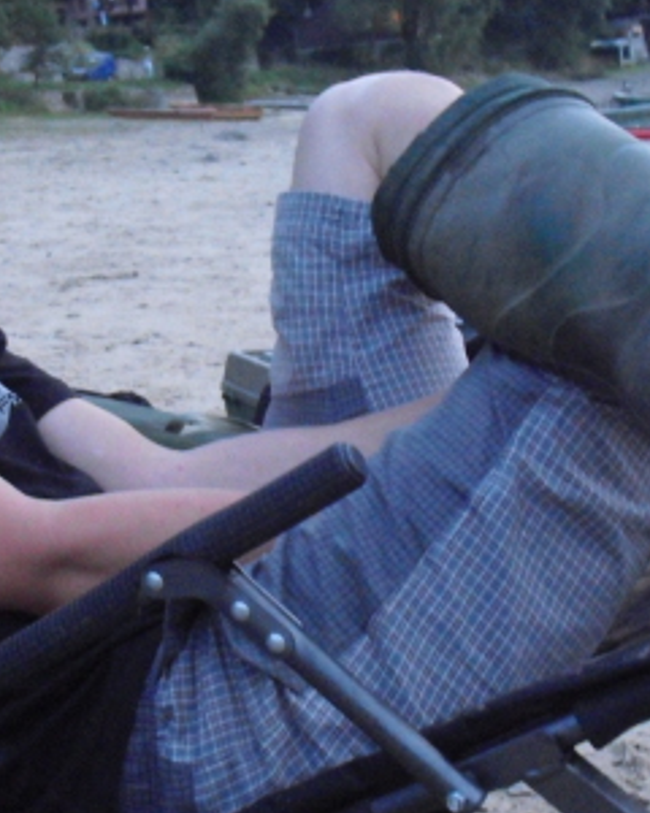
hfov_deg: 20.2
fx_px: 1804
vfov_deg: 25.4
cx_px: 130
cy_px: 474
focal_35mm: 75
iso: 800
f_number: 3.1
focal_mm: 6.3
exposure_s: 1/15
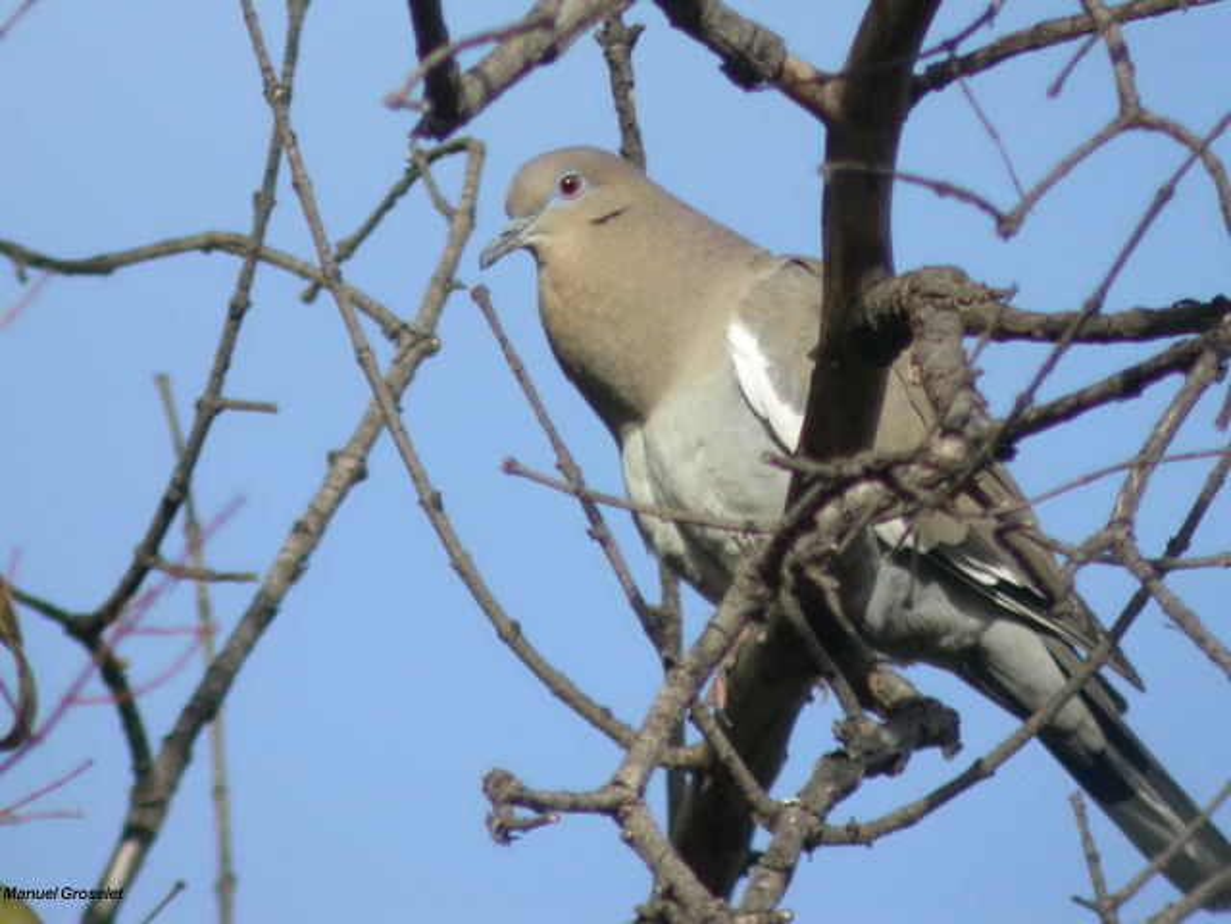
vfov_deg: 13.5
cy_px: 462
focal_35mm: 110
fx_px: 3912
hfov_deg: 17.9
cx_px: 616
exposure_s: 1/183
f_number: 4.1
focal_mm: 22.8
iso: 100
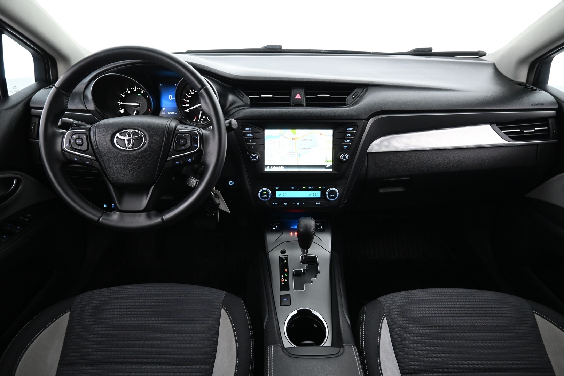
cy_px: 188
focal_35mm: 24
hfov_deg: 73.7
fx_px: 376
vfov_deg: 53.1
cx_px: 282
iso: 1800
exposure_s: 1/25
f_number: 3.5
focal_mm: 16
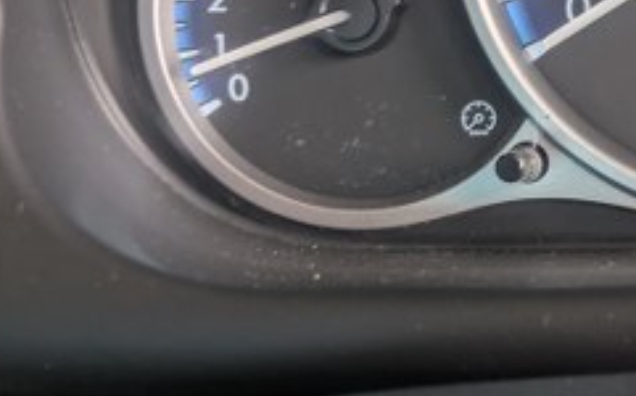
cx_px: 719
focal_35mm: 88
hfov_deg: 22.1
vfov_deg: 14.8
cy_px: 216
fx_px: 1524
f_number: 1.89
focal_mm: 5.43
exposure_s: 1/120
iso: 100
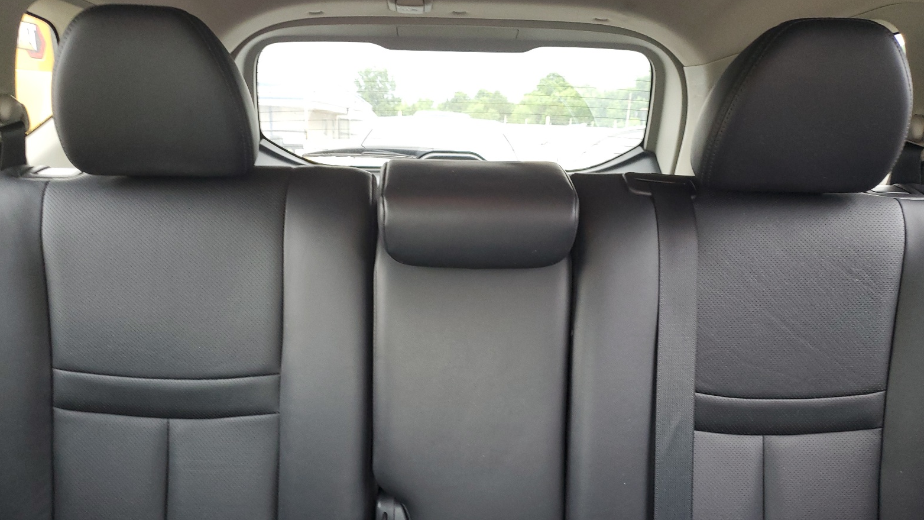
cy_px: 341
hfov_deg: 66.1
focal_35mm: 29
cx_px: 467
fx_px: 710
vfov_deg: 39.8
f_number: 1.5
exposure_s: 1/60.2
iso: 124
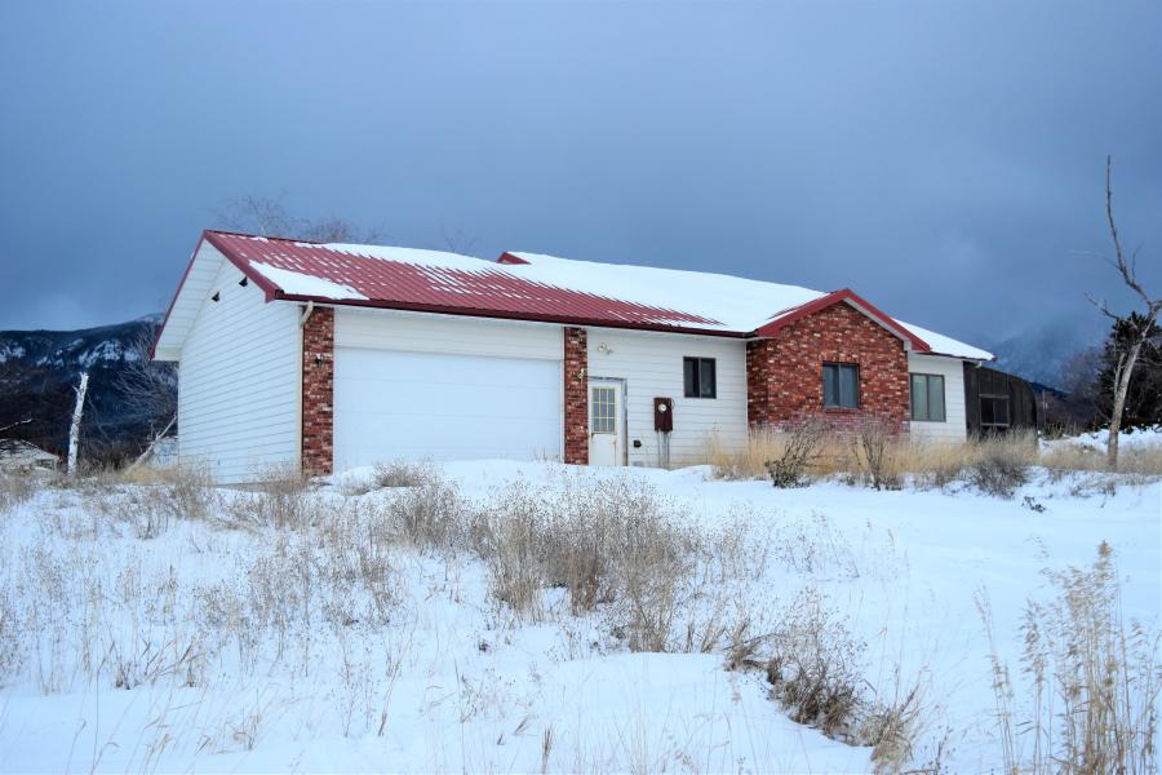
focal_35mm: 36
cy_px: 388
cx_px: 581
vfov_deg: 36.9
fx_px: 1162
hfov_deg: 53.1
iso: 400
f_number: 5
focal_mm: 24
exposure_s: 1/100
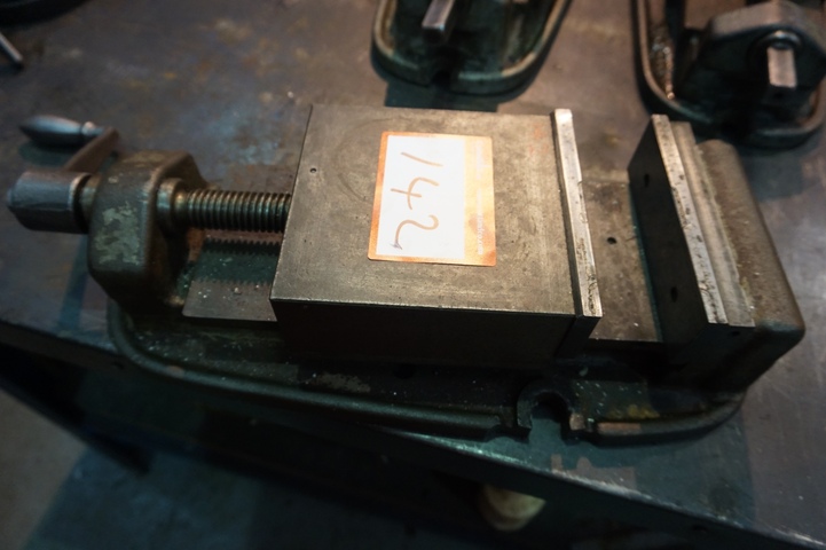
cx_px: 413
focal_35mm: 24
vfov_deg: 53.1
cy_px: 275
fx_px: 550
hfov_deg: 73.8
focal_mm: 16
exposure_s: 1/60
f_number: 4
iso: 1250
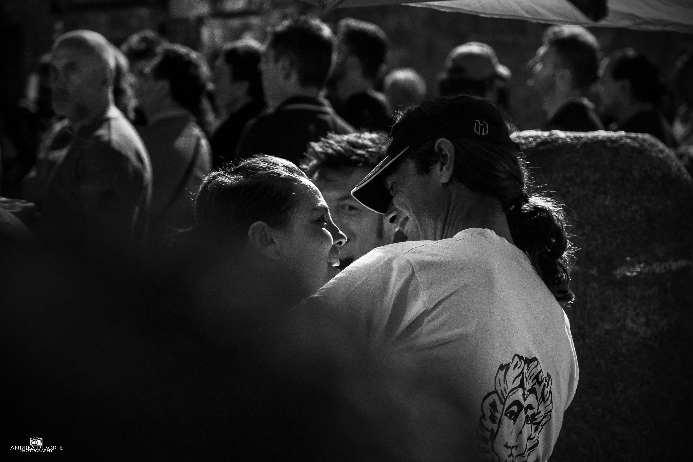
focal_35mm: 83
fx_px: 1598
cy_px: 231
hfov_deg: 24.5
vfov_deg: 16.5
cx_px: 346
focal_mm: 55
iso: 1600
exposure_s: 1/180
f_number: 2.8
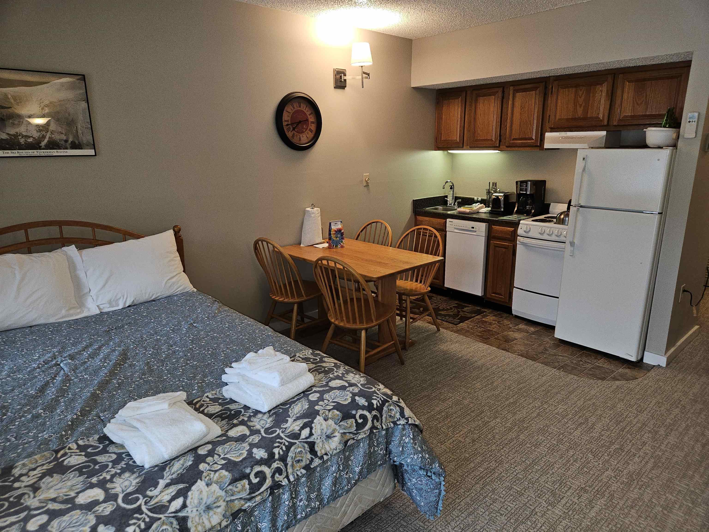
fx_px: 471
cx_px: 354
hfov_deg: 73.9
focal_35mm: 23
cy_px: 266
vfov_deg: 58.9
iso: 100
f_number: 1.8
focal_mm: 5.4
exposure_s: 1/24
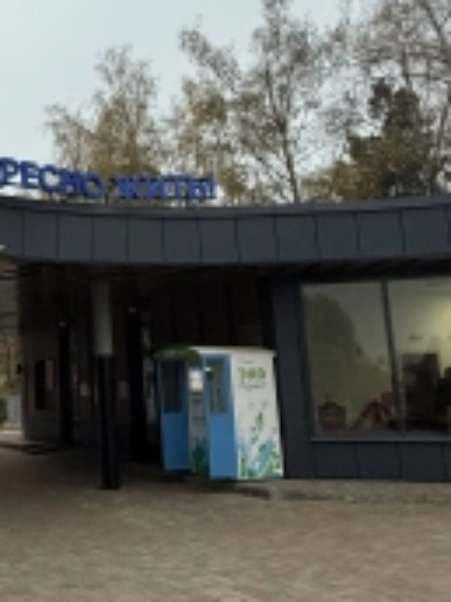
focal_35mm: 38
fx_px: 660
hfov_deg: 32.4
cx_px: -65
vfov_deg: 49.0
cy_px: 290
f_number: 2.2
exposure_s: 1/99
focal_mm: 2.22
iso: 200
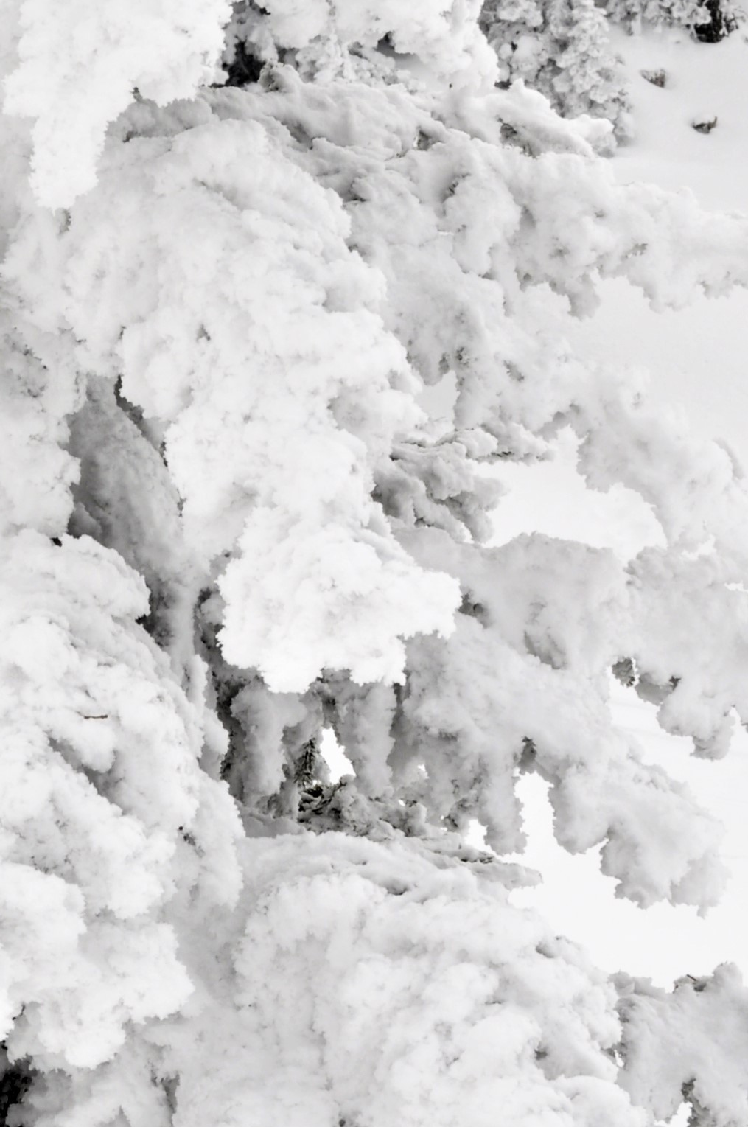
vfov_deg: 8.9
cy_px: 941
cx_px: 77
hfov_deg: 5.9
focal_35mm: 231
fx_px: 7233
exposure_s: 1/45
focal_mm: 55
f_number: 19
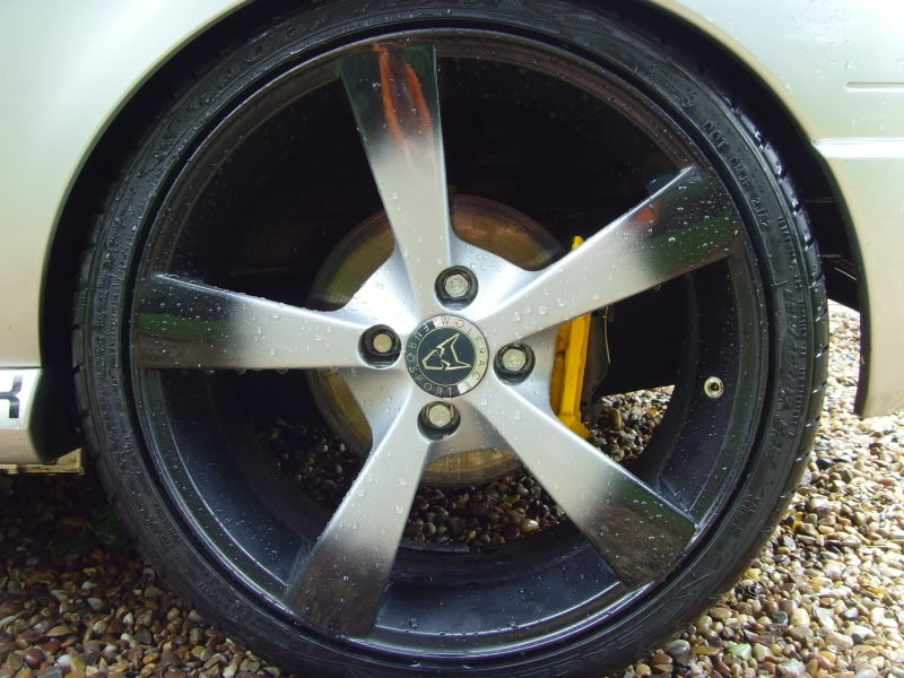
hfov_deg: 47.9
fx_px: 1018
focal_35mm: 39
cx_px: 452
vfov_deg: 36.8
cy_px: 339
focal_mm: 6.6
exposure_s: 1/60
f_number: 3.5
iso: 100
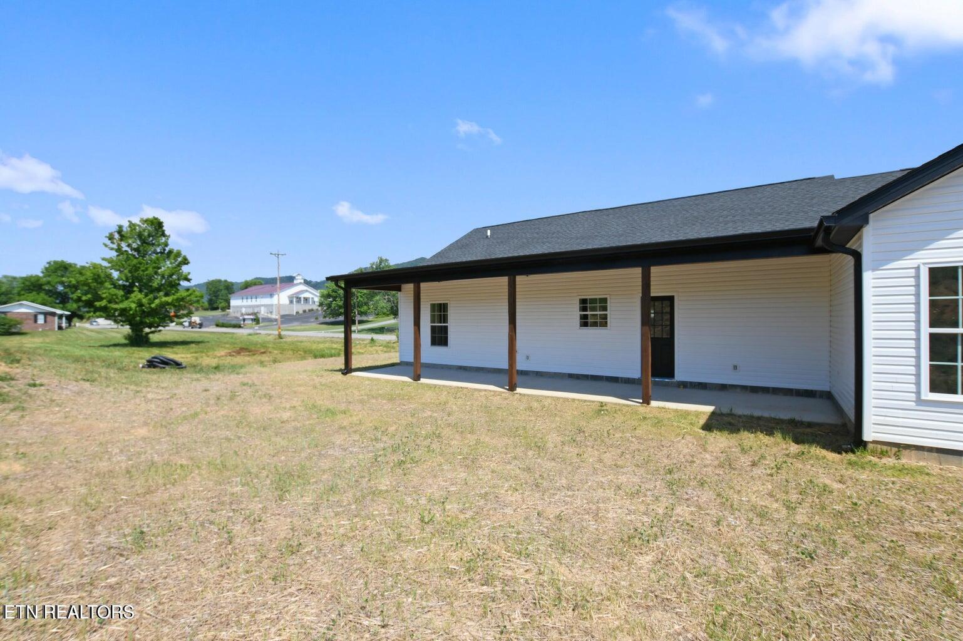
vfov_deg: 77.3
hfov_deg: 100.4
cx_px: 482
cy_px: 320
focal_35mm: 15
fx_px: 401
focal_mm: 10
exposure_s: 1/400
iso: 250
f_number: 9
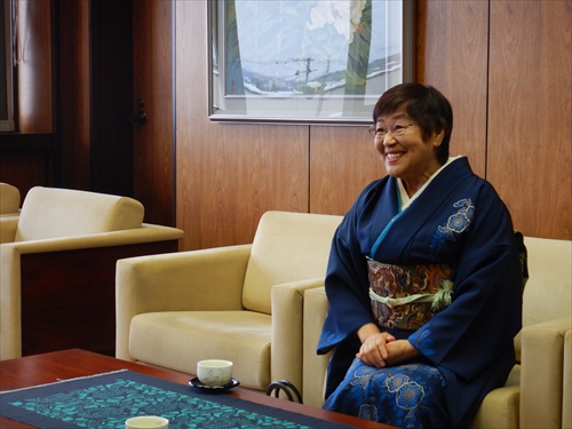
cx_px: 286
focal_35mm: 78
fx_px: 1289
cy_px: 214
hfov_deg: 25.0
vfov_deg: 18.9
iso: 280
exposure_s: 1/30
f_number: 4.6
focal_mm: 14.1
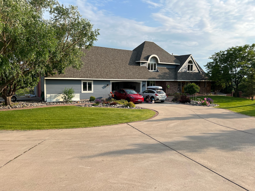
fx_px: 192
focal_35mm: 26
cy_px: 96
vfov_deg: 53.1
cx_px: 128
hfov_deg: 67.3
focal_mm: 5.7
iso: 50
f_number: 1.5
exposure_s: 1/2994
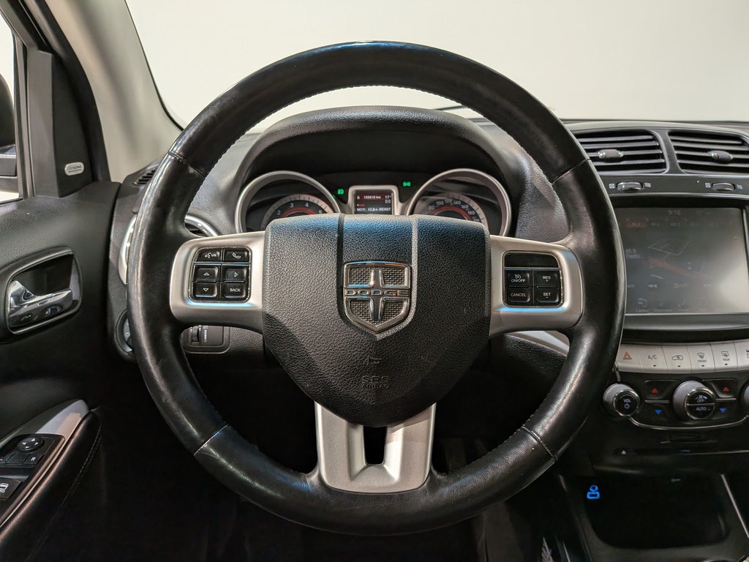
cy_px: 281
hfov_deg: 71.6
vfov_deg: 56.8
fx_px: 519
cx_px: 374
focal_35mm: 24
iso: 78
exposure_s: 1/50
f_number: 1.7
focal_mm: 4.53
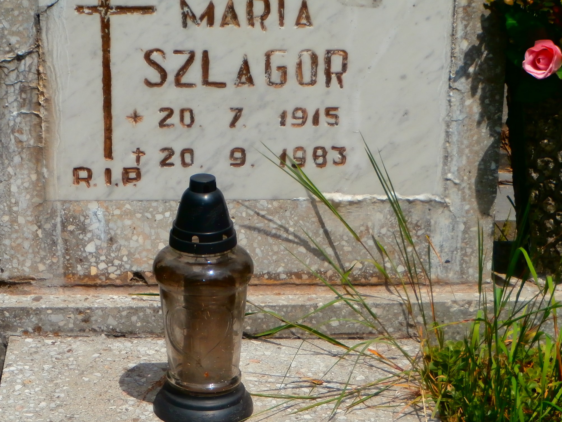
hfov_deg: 15.4
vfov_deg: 11.6
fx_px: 2078
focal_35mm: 128
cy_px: 298
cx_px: 205
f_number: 5
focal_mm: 15.16
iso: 100
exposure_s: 1/1000
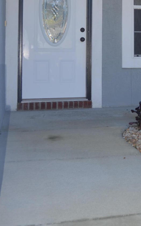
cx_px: 173
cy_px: 39
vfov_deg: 30.6
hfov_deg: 18.8
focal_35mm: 65
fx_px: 400
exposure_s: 1/200
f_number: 4.5
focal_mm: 18
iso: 100
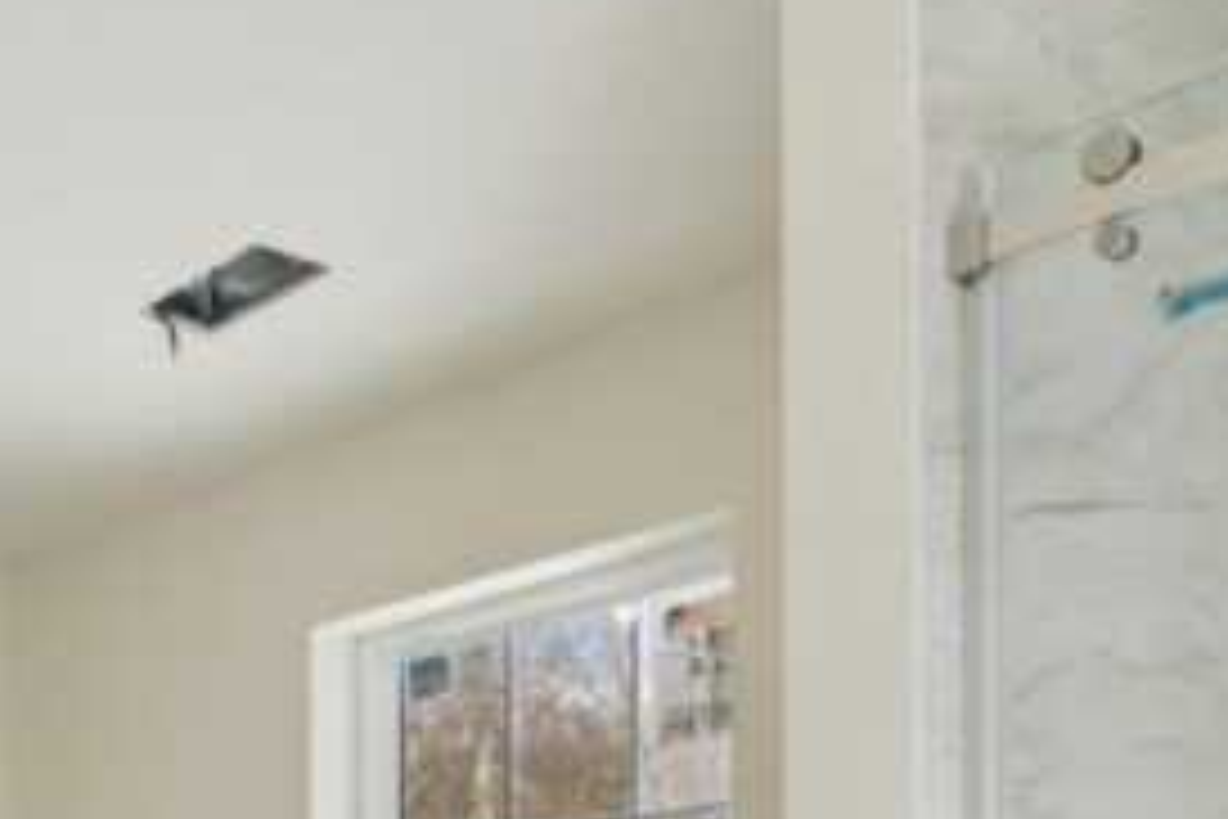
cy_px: 1114
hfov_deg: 30.9
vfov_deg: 19.9
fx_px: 2110
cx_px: 103
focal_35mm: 62
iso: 100
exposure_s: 1/80
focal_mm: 16.5
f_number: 9
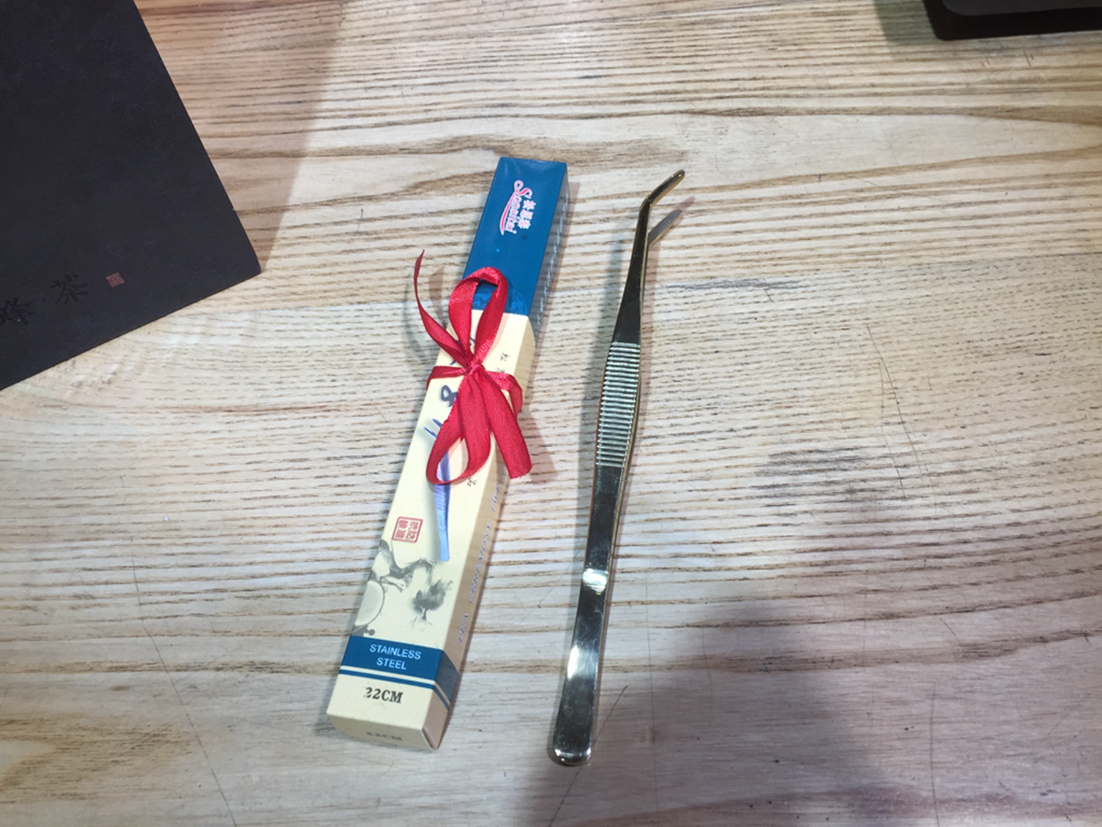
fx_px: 923
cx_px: 551
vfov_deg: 48.2
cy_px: 414
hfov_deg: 61.7
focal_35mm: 29
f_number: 2.2
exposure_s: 1/100
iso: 50
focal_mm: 4.15
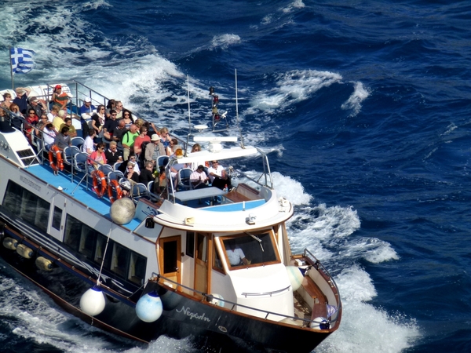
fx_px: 5225
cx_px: 236
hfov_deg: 5.2
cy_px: 176
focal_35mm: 384
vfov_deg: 3.9
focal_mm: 68.8
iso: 160
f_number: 5.9
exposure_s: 1/1000
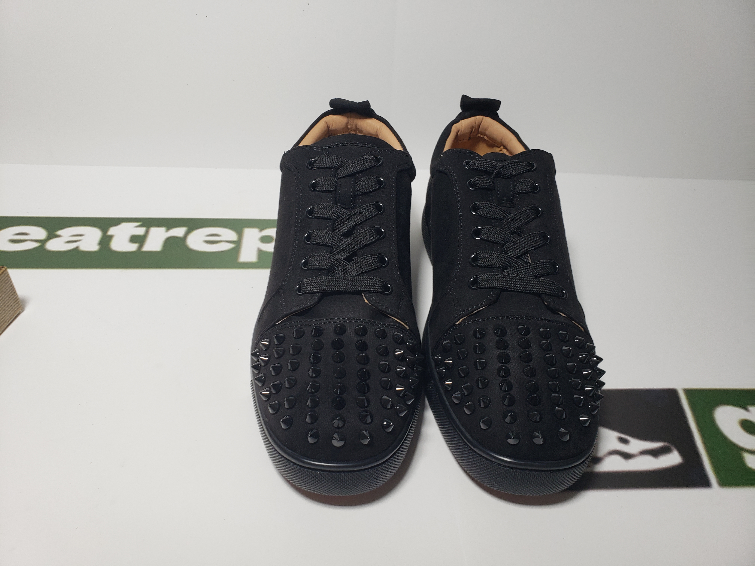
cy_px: 283
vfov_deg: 53.1
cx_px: 378
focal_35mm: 26
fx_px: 567
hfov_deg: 67.3
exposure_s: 1/219
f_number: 2.4
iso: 50
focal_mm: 4.3
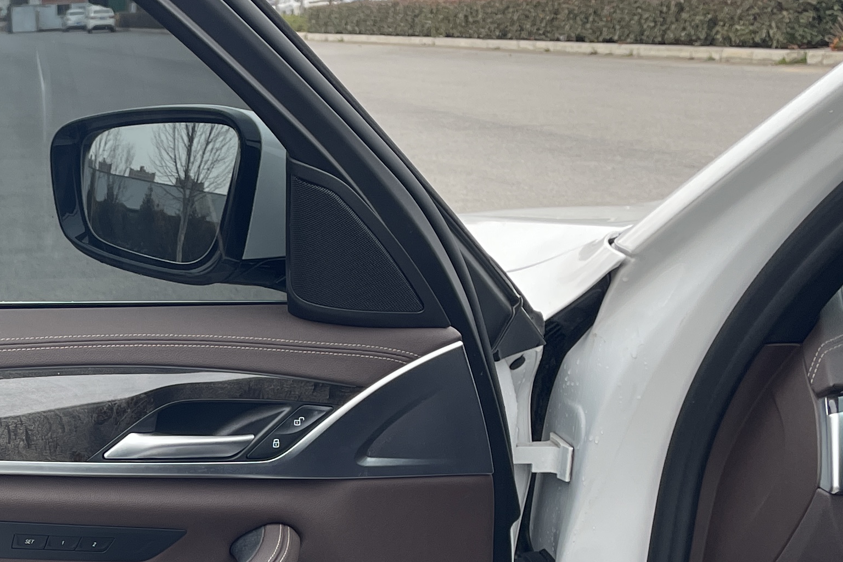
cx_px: -58
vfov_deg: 18.9
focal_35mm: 71
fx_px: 1662
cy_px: 501
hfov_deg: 26.5
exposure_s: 1/236
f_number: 1.6
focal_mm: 4.2
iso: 32
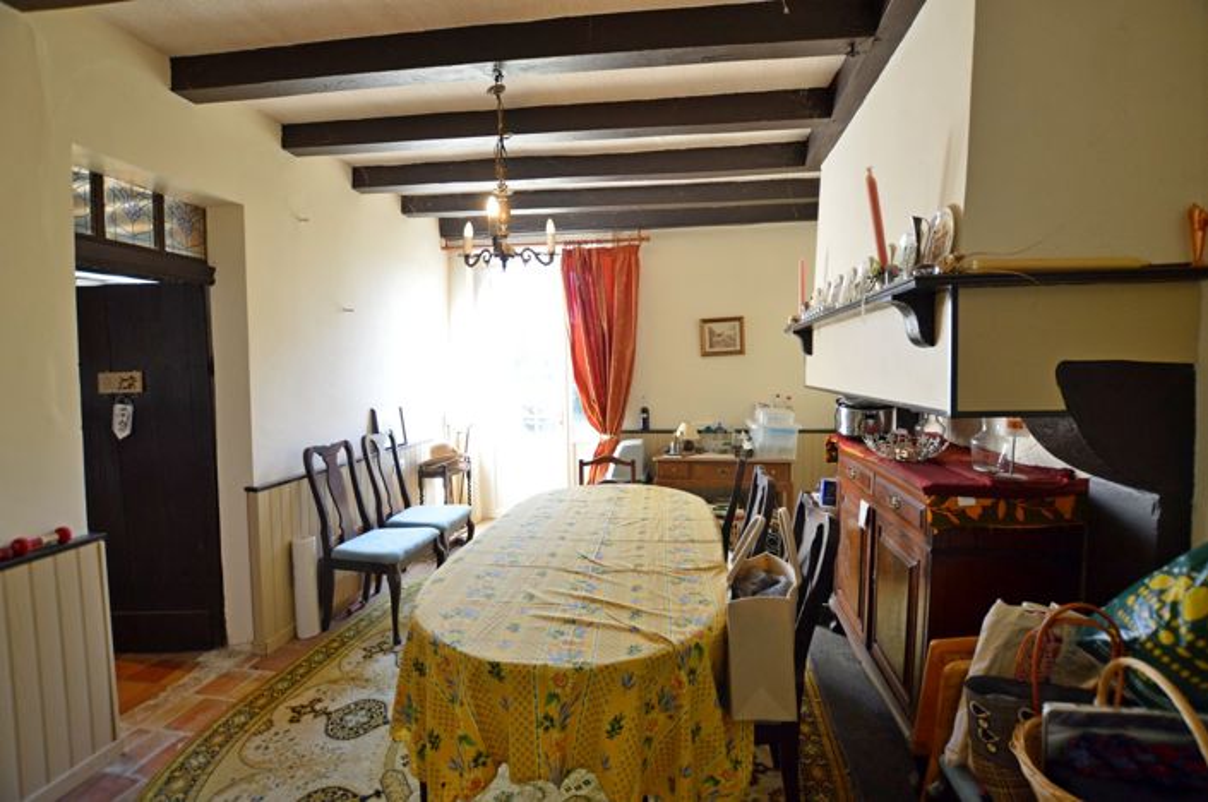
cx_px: 604
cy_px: 401
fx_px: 503
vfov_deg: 77.2
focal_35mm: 15
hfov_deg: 100.5
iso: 560
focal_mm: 10
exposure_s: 1/60
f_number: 3.5
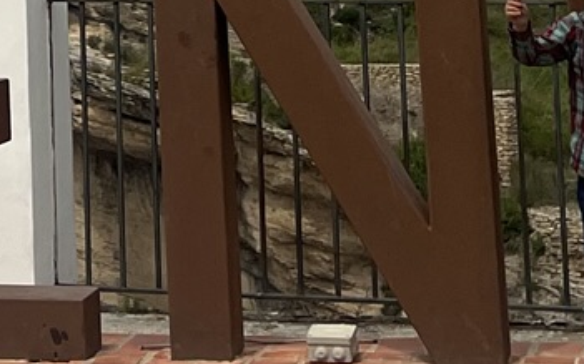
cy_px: -514
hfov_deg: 13.2
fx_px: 2498
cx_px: 28
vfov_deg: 7.7
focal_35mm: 157
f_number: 1.5
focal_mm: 5.7
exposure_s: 1/8000
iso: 50
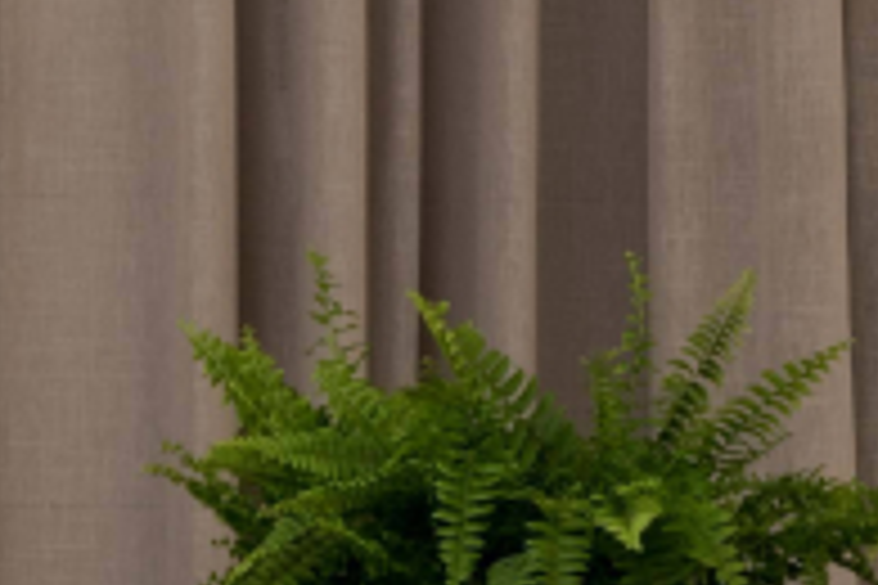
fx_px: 8023
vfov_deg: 4.2
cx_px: -1878
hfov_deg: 5.8
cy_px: 14
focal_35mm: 329
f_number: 13
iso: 100
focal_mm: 50
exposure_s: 2.5
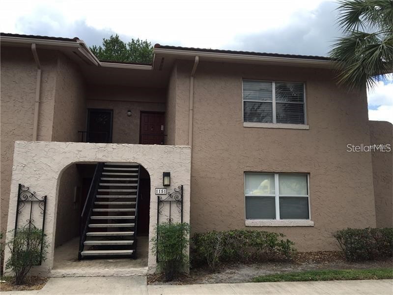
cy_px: 148
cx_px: 196
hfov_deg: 61.7
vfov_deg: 48.2
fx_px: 329
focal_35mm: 29
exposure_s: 1/827
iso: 25
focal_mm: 4.15
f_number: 2.2
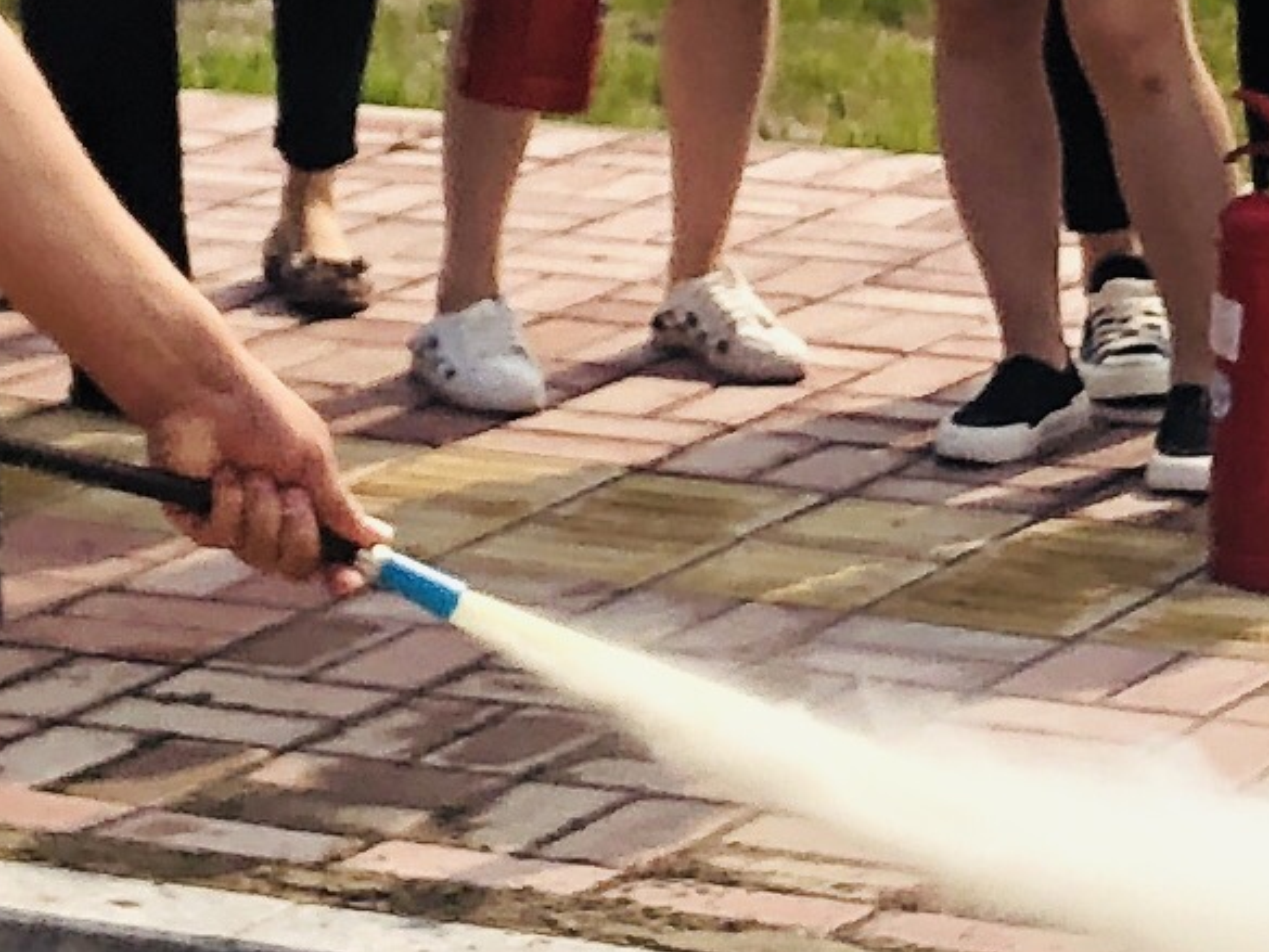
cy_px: -87
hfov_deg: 10.2
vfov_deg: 7.7
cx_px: 1180
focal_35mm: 193
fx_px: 7077
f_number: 1.8
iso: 20
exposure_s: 1/1715
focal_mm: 4
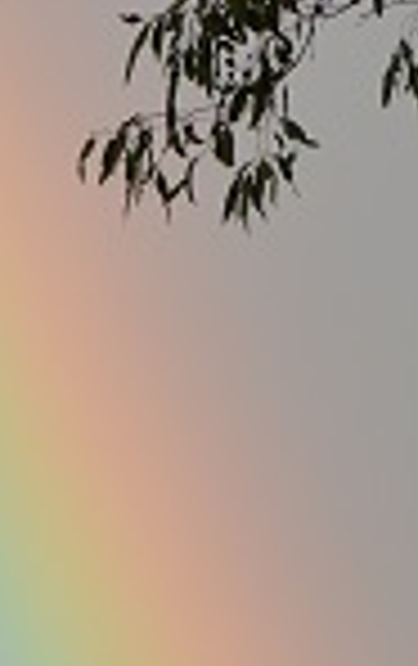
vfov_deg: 2.4
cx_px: -36
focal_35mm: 877
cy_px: 394
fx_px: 15923
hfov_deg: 1.5
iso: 640
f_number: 5.6
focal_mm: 170
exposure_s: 1/1000
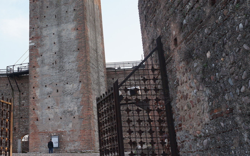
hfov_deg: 39.1
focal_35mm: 49
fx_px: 334
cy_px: 40
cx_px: 42
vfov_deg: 26.0
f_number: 5.6
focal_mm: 18
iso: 100
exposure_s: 1/80
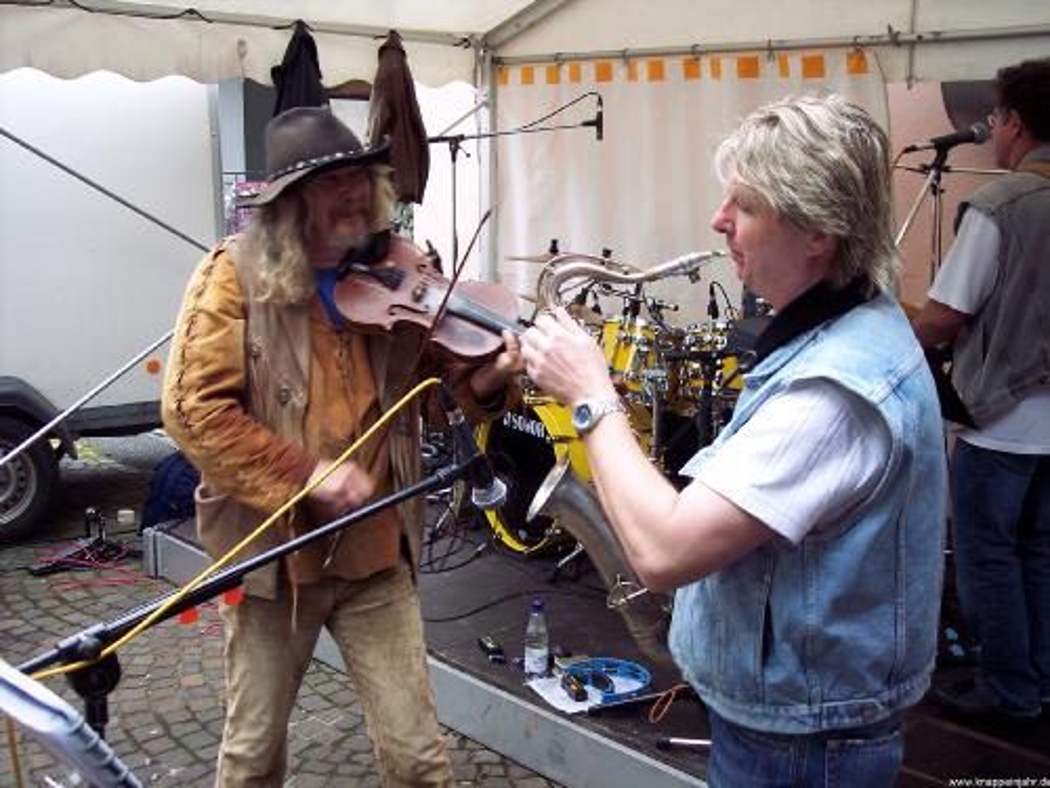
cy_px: 394
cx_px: 525
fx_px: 1183
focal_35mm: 39
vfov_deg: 36.8
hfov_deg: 47.9
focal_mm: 8
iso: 100
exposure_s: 1/45
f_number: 3.4
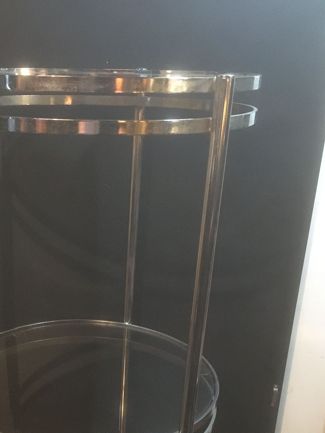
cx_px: 75
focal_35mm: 46
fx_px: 576
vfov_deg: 39.7
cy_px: 343
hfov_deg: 30.9
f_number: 2.2
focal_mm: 4.15
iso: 320
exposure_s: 1/17
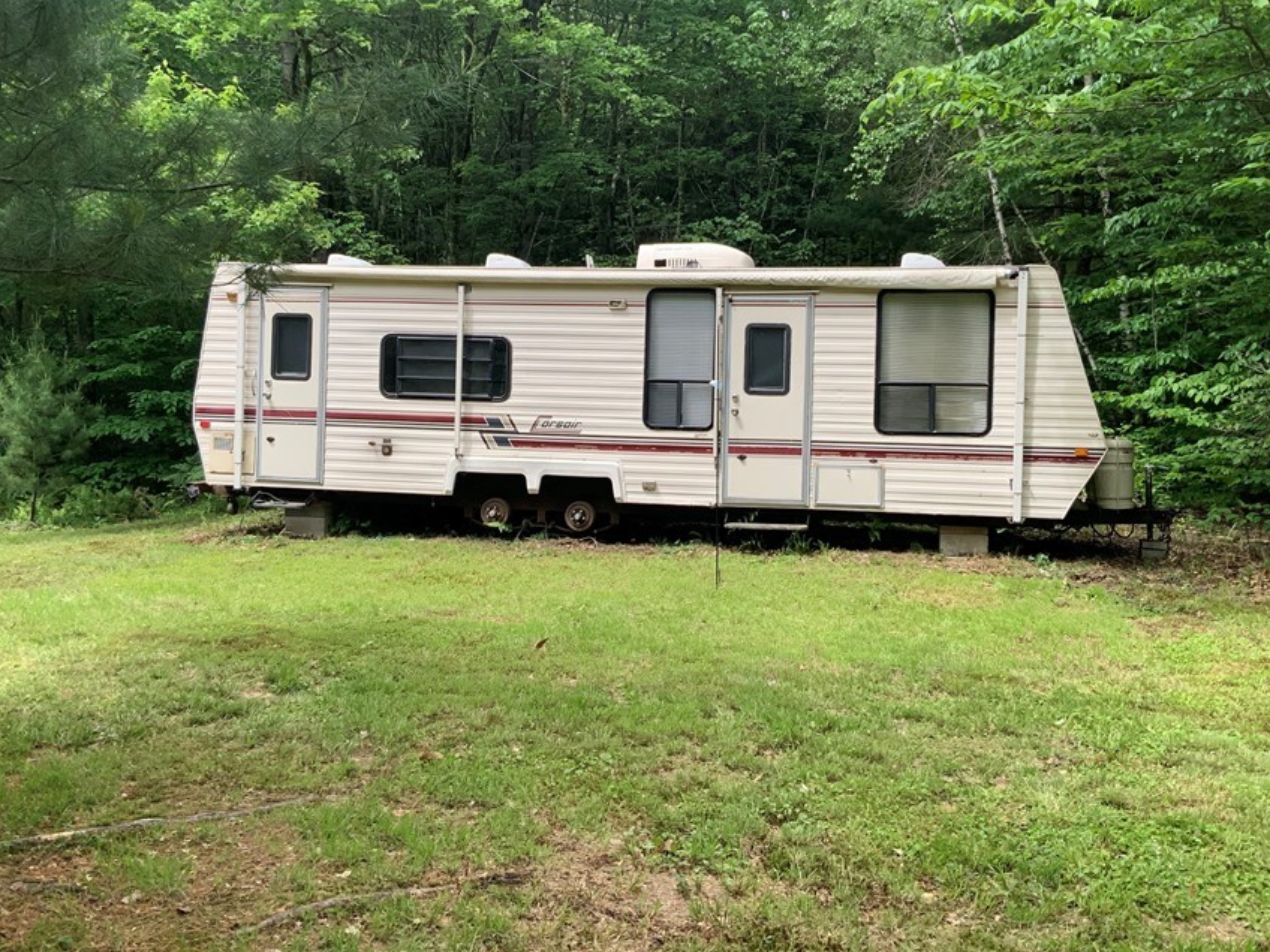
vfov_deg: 40.6
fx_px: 1284
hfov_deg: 52.6
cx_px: 641
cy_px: 409
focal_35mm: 35
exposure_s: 1/574
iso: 16
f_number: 1.8
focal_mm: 3
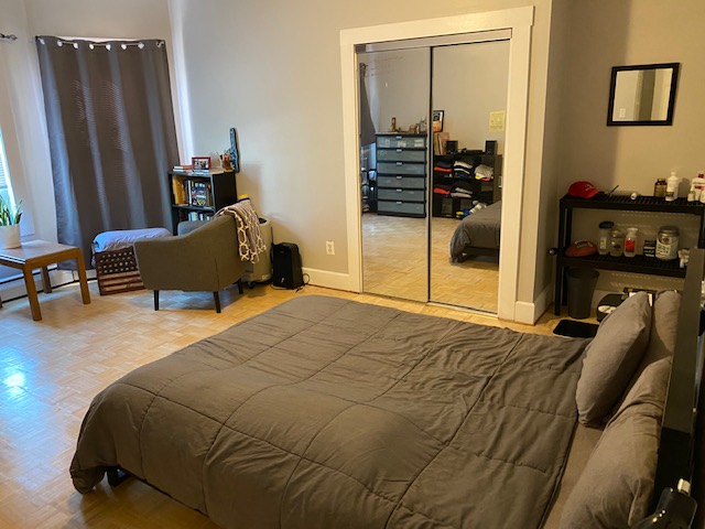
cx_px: 352
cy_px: 264
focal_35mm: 26
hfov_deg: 67.3
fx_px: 530
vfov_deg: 53.1
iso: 400
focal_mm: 4.25
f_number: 1.8
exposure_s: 1/30
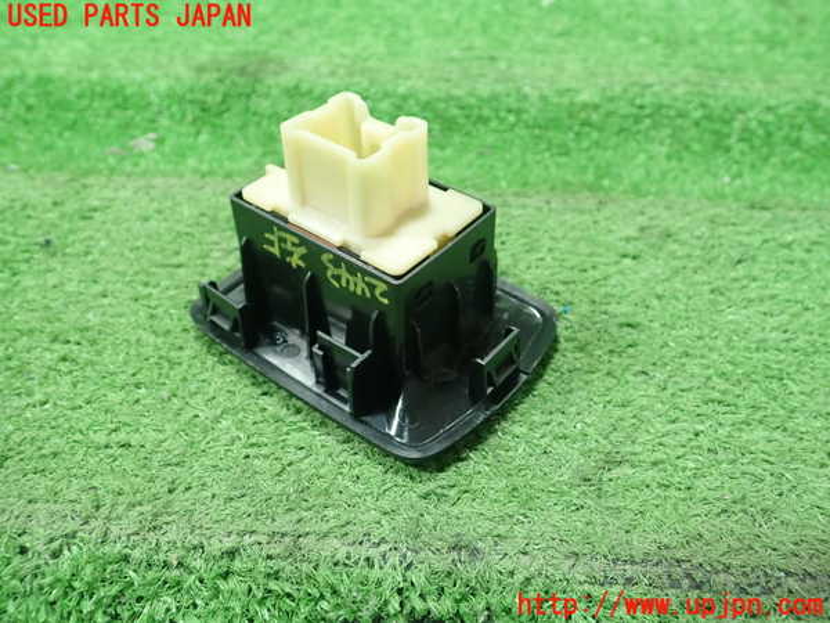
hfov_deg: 60.0
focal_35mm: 30
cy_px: 312
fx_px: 719
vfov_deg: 46.8
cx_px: 415
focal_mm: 5.5
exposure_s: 1/125
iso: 640
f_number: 2.3
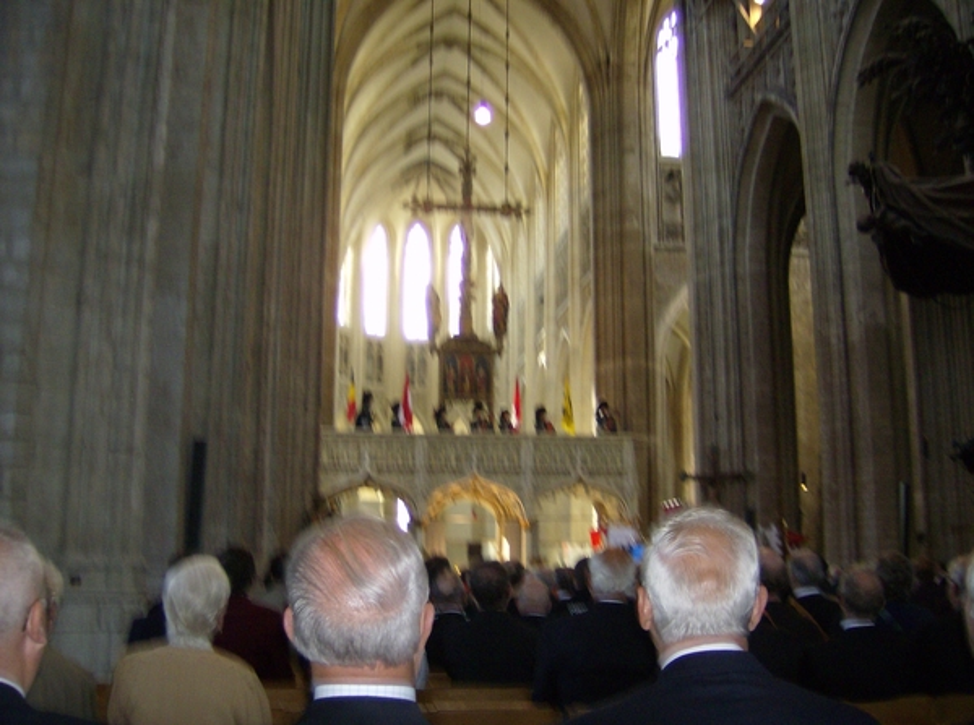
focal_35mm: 36
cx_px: 487
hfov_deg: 51.5
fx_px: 1011
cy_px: 362
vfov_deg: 39.5
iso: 200
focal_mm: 6
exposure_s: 1/60
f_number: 2.8
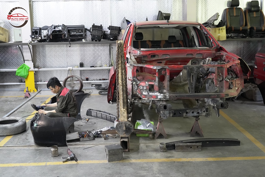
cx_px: 132
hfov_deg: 45.4
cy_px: 88
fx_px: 316
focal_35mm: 43
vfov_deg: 31.2
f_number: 4
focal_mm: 43
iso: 8000
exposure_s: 1/125
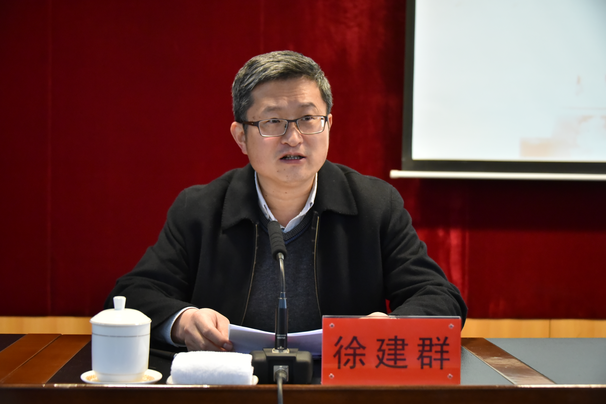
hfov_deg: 35.6
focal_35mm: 56
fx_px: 943
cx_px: 303
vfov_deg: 24.2
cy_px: 202
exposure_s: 1/250
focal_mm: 56
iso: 5000
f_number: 4.5
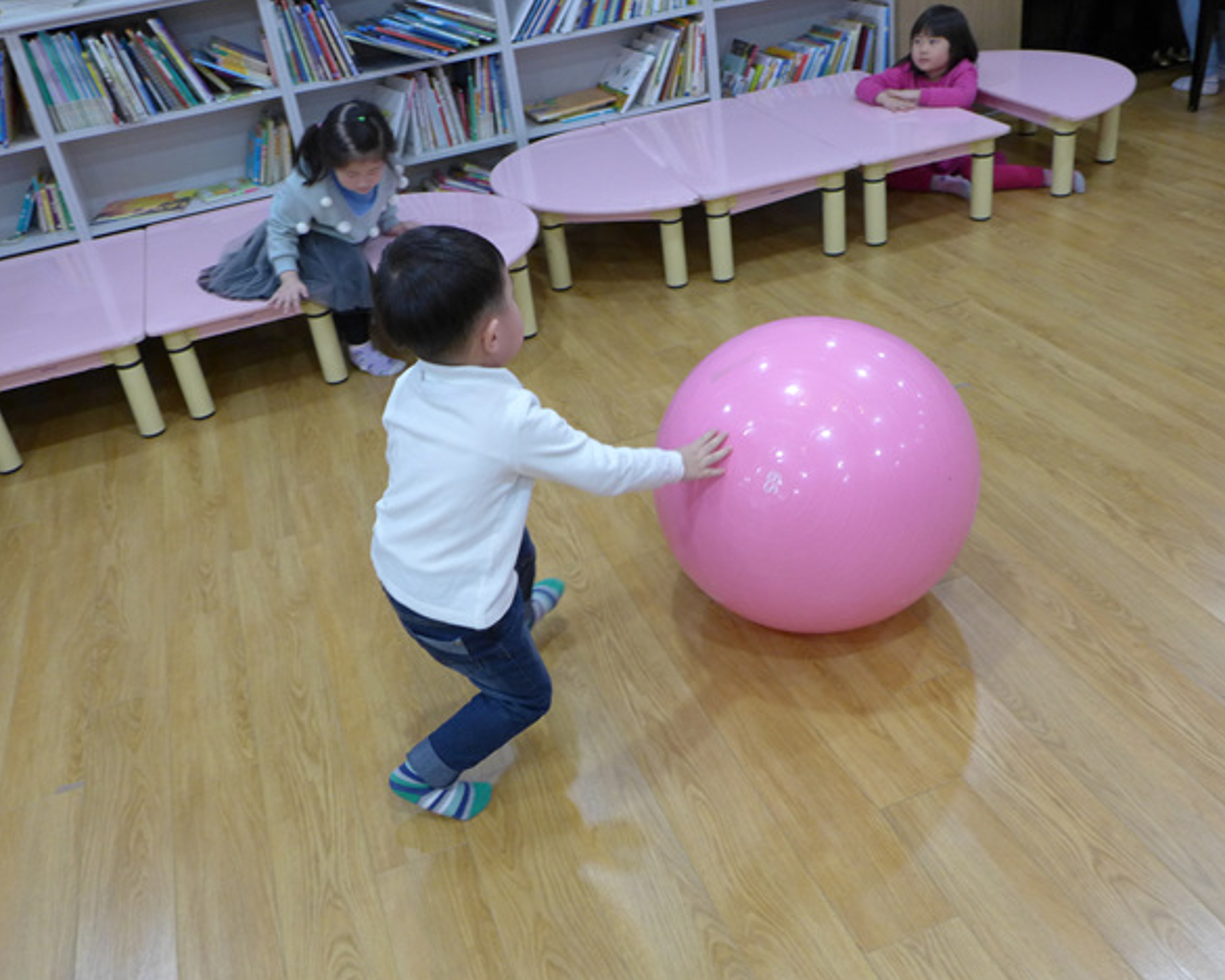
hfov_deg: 55.7
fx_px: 1160
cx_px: 617
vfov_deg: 45.8
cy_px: 497
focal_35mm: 32
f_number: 1.5
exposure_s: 1/250
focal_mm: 5.9
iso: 320
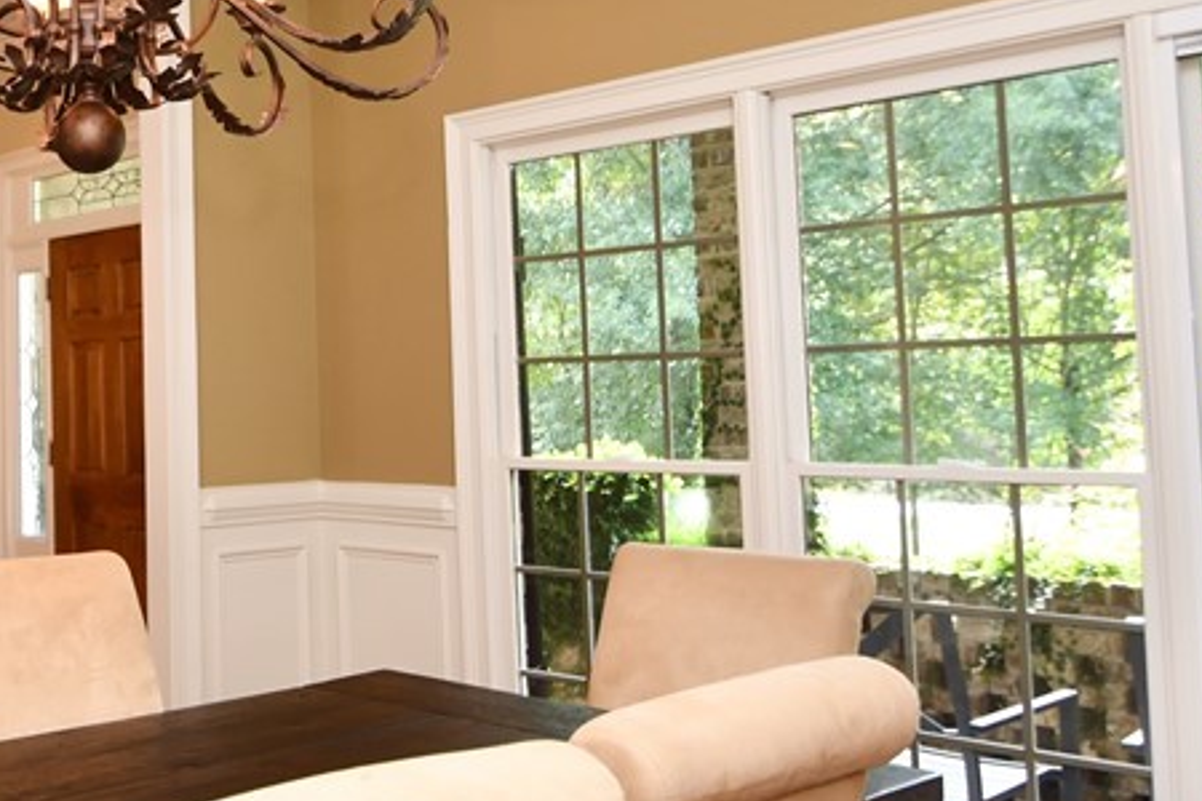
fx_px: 1369
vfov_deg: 32.5
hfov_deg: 43.4
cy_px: 304
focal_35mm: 41
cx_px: 123
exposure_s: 1/60
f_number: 4
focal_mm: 11.5
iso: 560
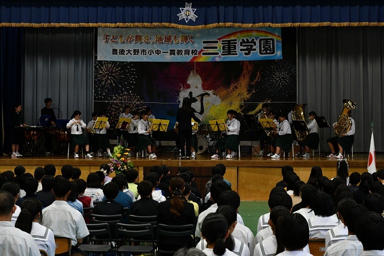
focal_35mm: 78
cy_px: 128
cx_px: 192
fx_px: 832
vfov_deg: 17.5
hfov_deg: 26.0
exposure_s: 1/125
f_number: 8
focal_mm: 52
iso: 2500
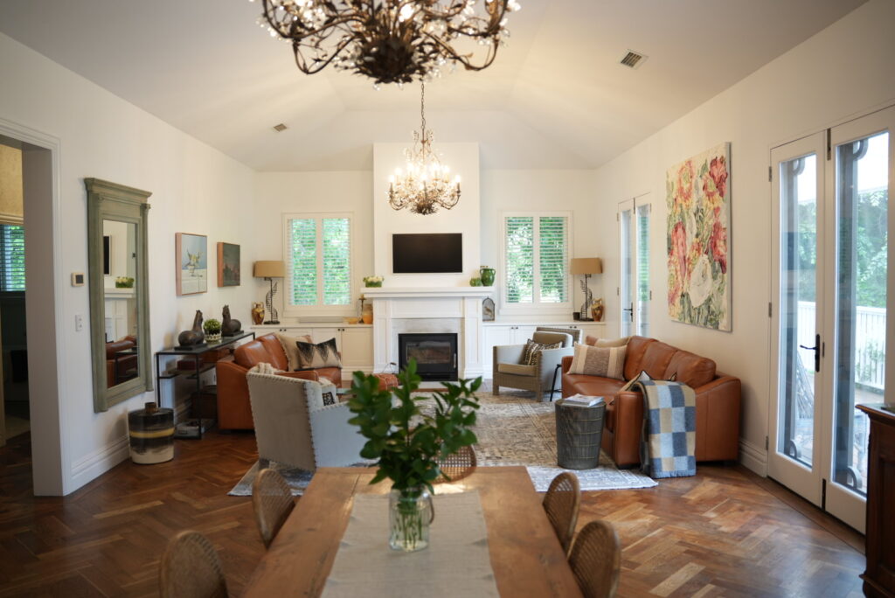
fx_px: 696
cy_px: 299
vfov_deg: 46.5
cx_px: 448
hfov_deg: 65.4
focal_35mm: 28
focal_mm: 28
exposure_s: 1/80
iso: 640
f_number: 2.8
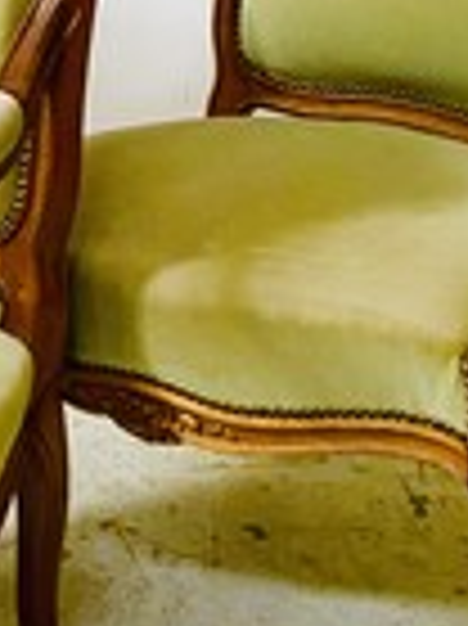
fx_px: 1625
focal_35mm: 90
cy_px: 212
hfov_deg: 16.1
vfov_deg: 21.7
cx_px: 0
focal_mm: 4.25
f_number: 1.8
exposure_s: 1/40
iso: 500
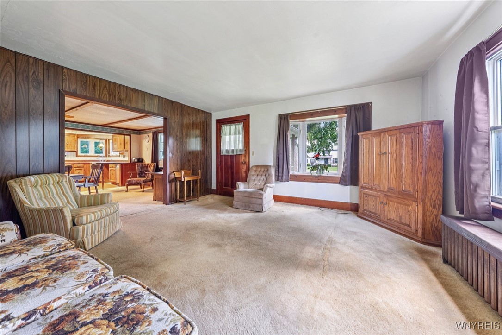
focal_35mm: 12
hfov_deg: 112.6
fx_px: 167
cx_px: 251
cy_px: 168
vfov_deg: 90.0
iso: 400
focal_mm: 12
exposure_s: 1/2.5
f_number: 9
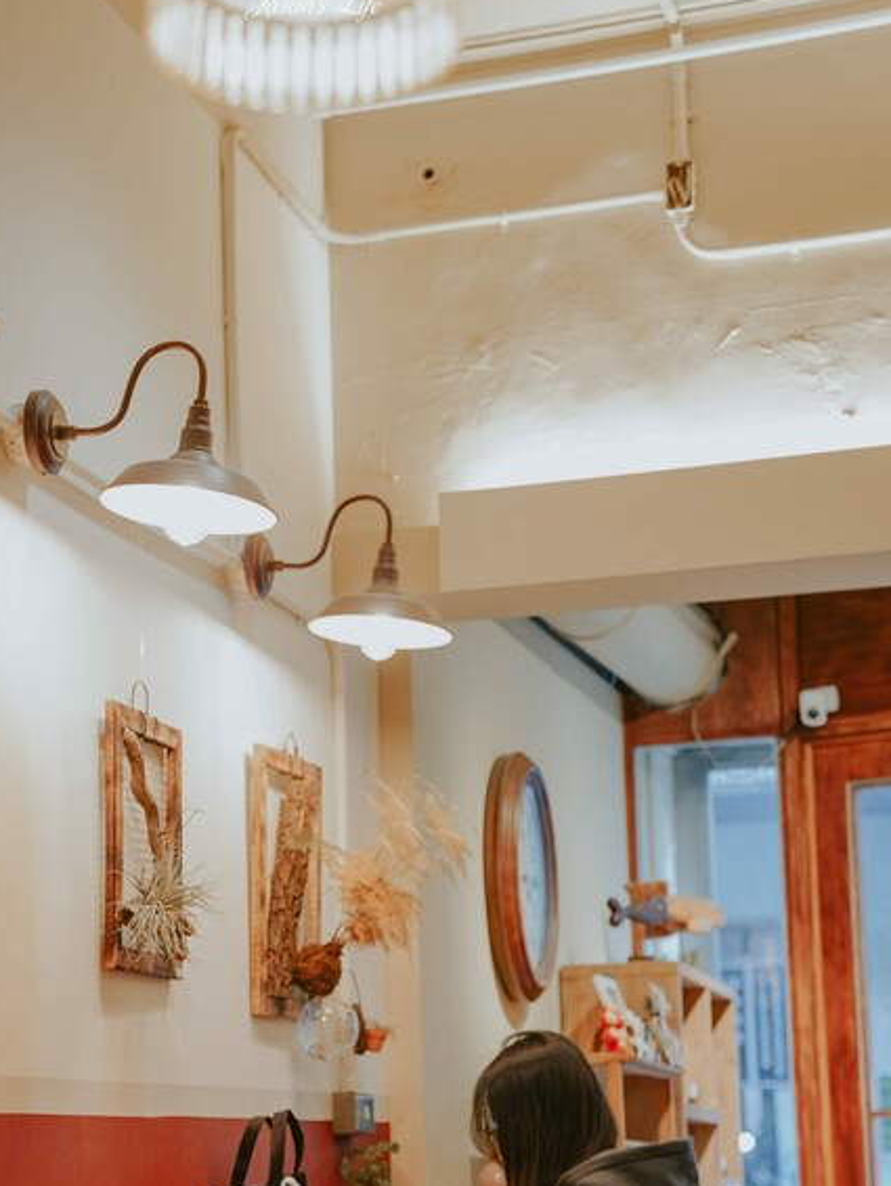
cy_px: 847
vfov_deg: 25.7
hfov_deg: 19.6
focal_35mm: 75
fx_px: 2572
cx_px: 314
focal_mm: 52
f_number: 2.8
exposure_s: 1/60
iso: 640
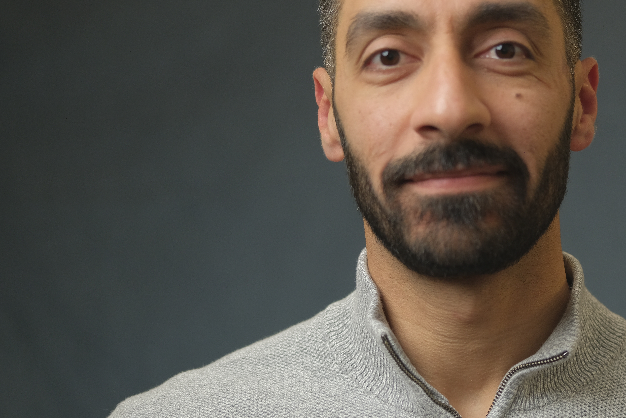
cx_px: 437
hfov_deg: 16.5
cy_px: 152
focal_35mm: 124
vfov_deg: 11.0
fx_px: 2156
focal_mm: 50
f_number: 2
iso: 500
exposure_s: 1/60
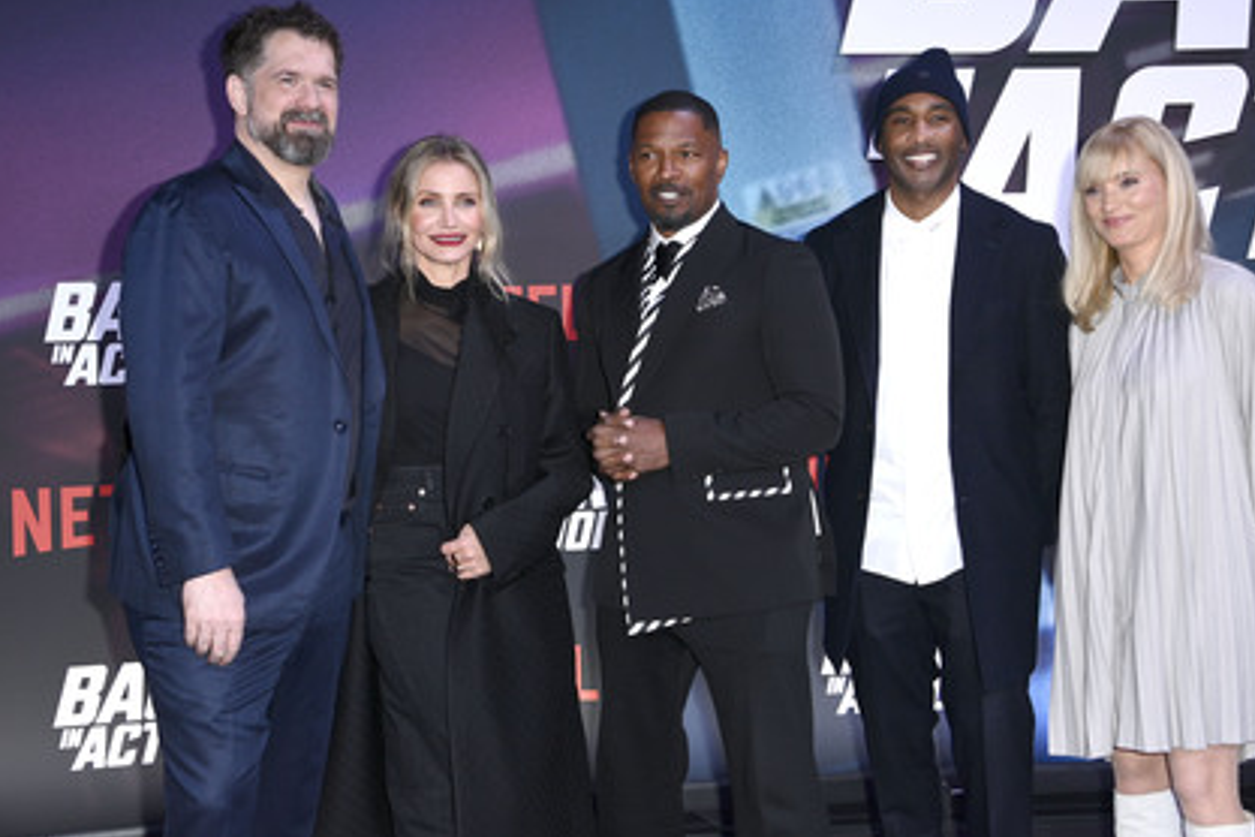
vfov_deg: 20.3
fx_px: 2336
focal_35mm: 67
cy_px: 394
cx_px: 670
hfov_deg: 30.1
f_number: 5.6
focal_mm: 62
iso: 800
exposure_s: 1/250
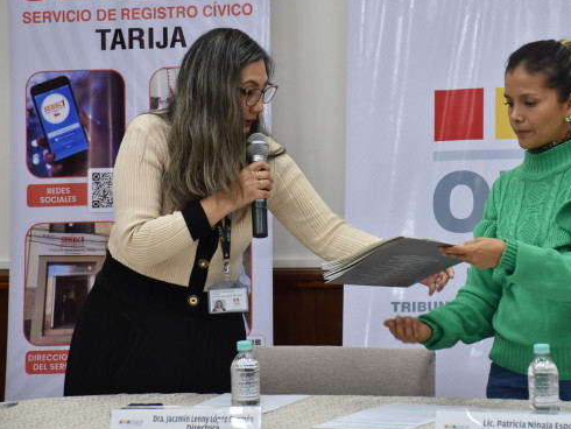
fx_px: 2238
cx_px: 355
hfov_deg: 14.5
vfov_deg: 10.9
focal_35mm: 136
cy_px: 196
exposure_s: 1/60
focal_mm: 75
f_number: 5
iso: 800
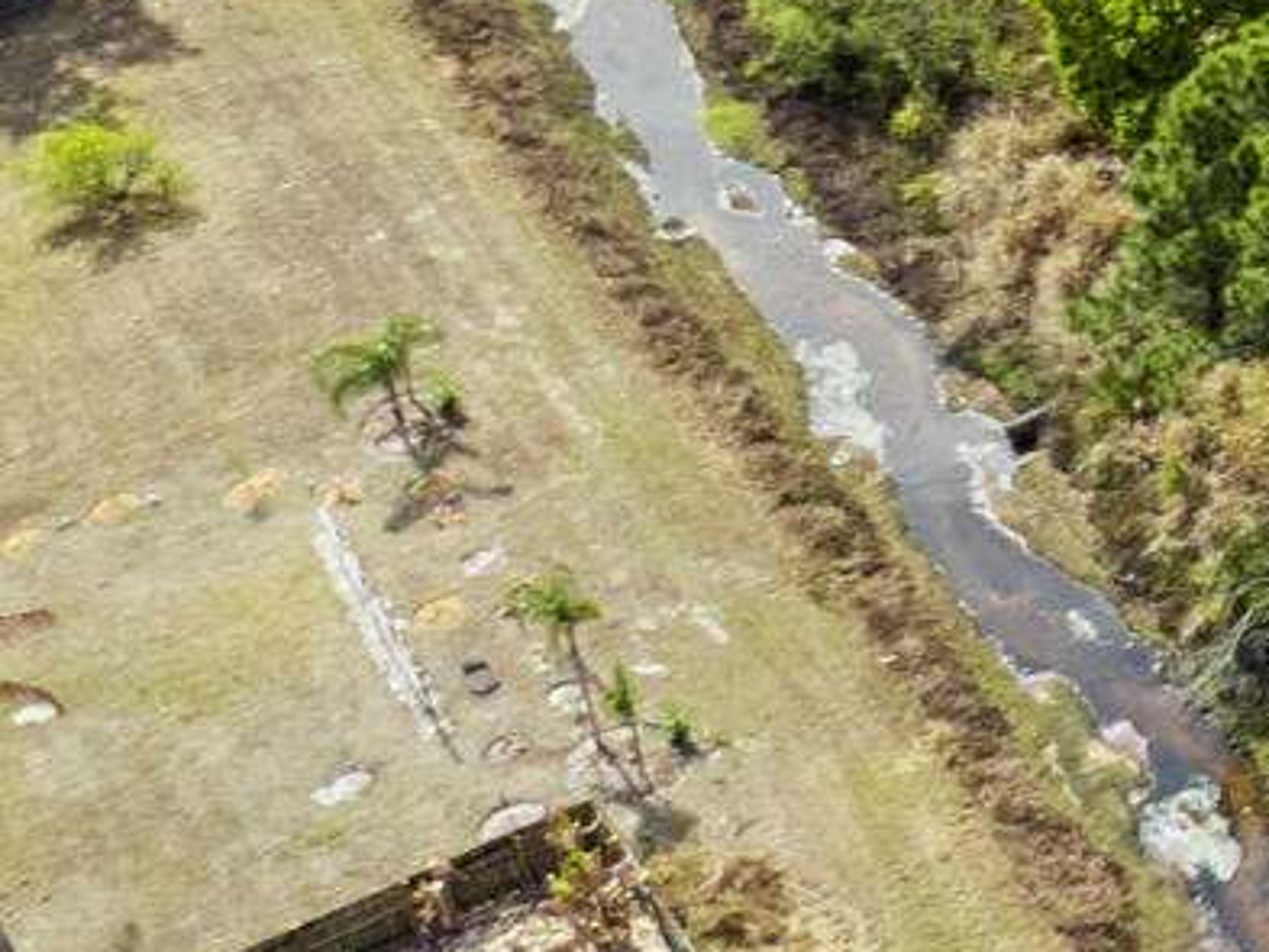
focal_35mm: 183
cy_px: -1120
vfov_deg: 7.7
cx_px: 4379
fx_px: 6711
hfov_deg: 8.3
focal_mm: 12.29
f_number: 2.8
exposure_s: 1/2000
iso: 130
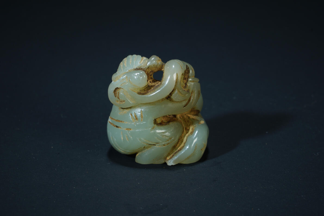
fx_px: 1413
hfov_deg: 13.1
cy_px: 108
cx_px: 162
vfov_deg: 8.7
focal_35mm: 157
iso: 100
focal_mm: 105
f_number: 18
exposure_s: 1/160
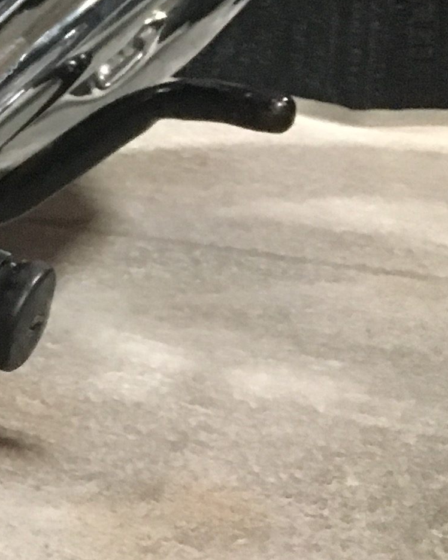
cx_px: -640
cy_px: -151
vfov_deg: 15.1
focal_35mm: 122
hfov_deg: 10.7
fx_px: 2023
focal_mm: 4.15
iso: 250
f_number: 2.2
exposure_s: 1/15
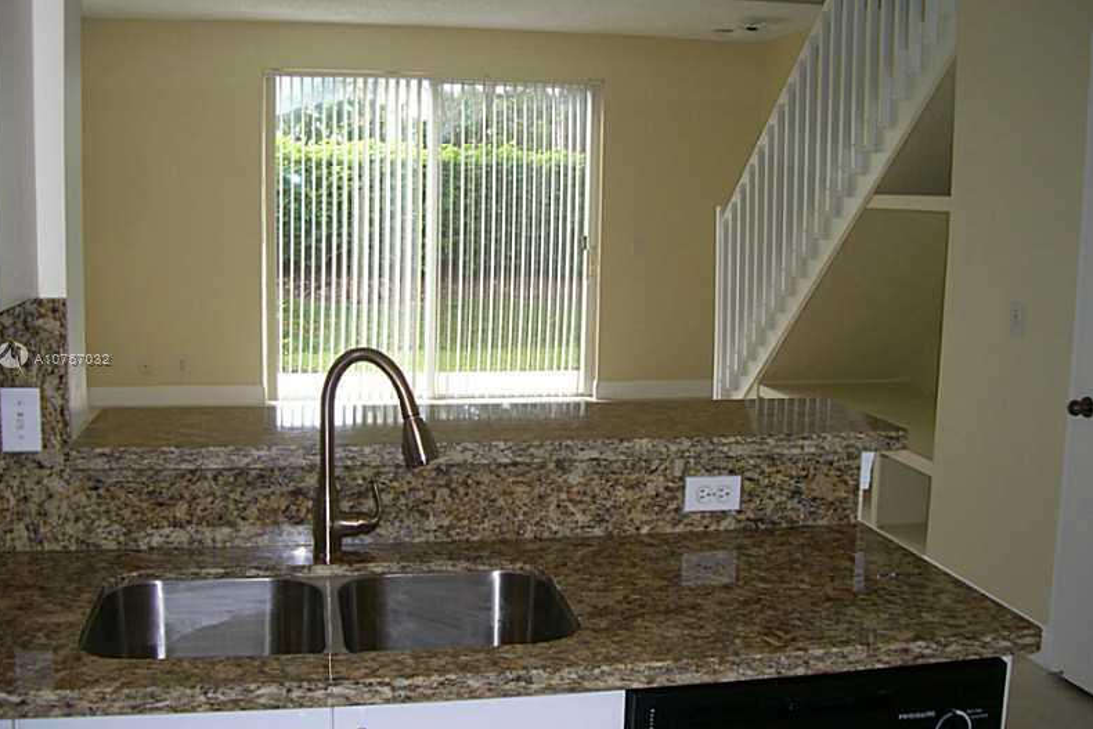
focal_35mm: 40
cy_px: 360
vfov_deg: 33.4
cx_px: 545
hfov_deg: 48.5
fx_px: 1215
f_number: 2.8
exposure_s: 1/125
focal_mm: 7.9
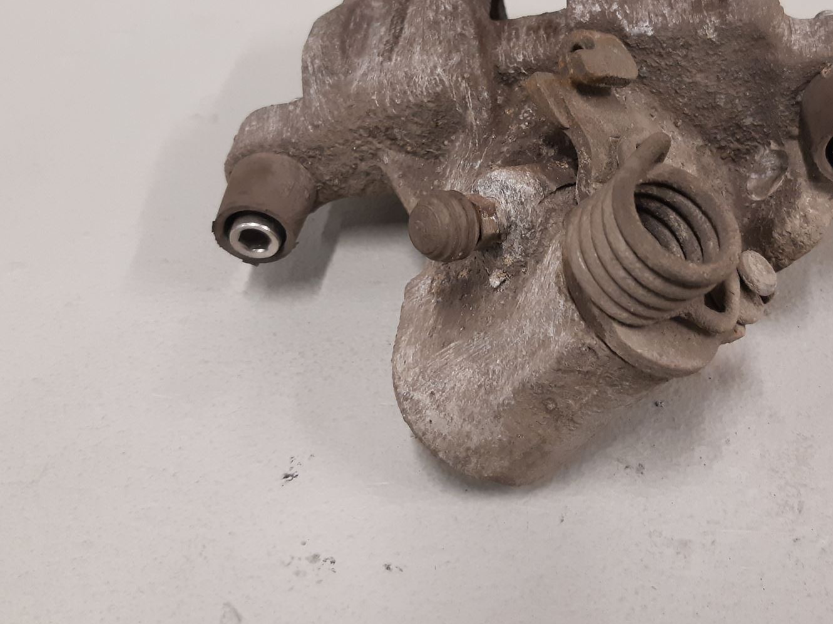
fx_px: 962
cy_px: 189
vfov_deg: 35.5
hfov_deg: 46.0
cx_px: 561
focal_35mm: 40
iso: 200
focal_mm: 3.93
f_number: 1.7
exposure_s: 1/50
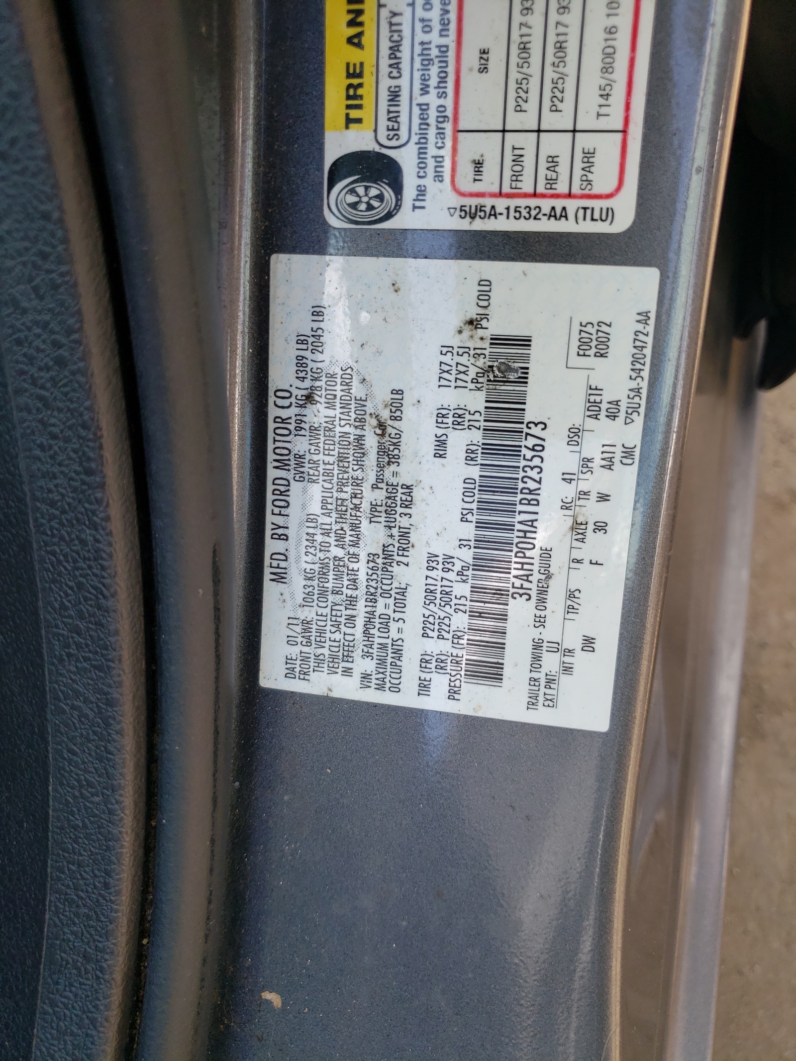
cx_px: 398
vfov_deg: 67.3
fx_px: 797
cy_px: 530
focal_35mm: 26
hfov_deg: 53.1
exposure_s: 1/476
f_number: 1.5
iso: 50
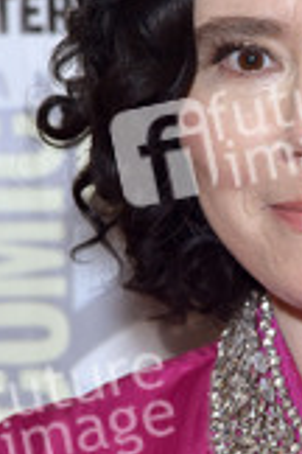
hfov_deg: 5.0
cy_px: 280
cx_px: 337
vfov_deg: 7.6
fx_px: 3422
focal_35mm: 272
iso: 800
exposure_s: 1/250
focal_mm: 110
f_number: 6.3
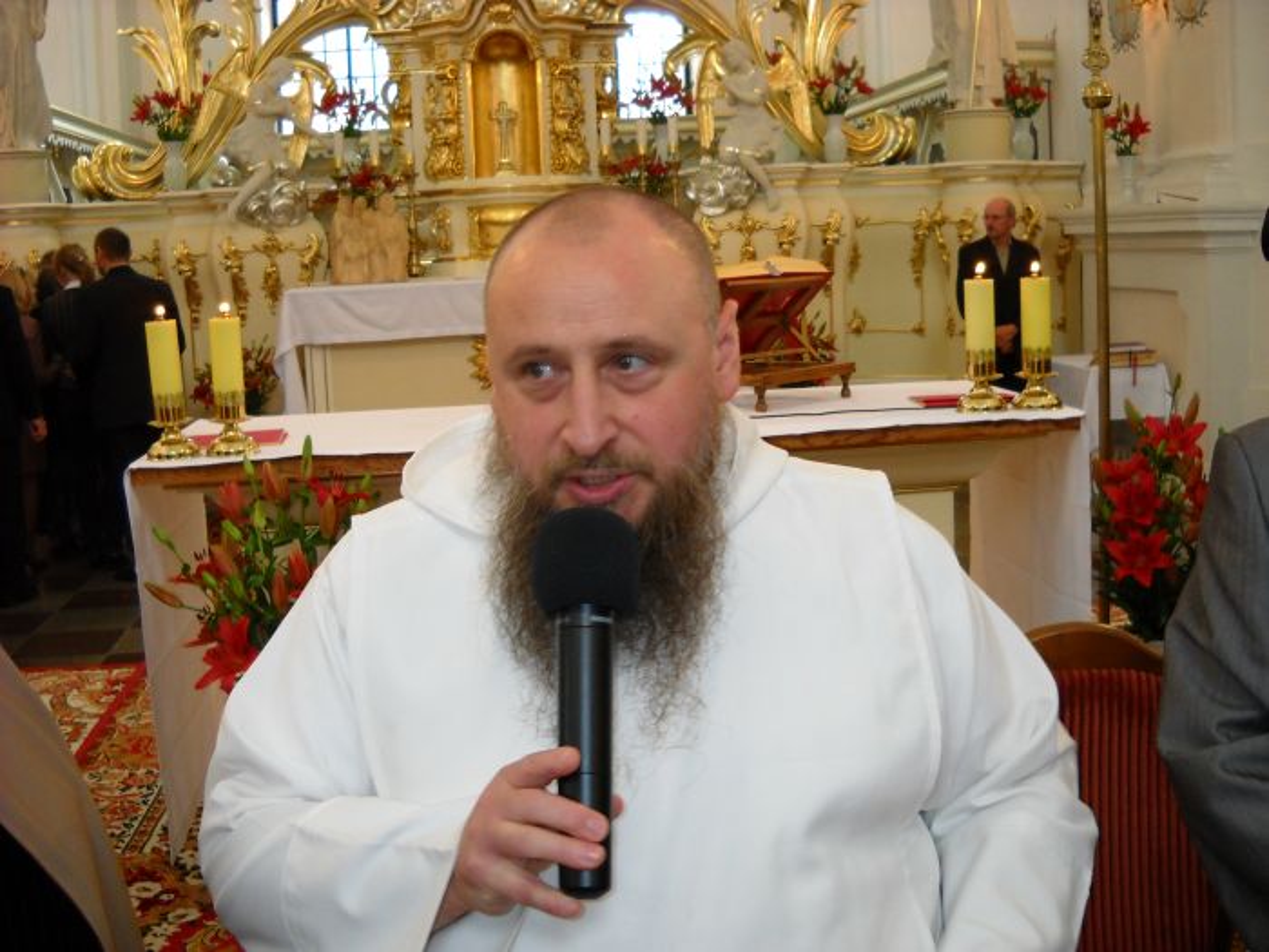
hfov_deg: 45.8
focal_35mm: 41
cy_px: 476
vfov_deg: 35.1
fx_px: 1503
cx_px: 634
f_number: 3.1
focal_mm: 6.72
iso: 270
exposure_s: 1/60
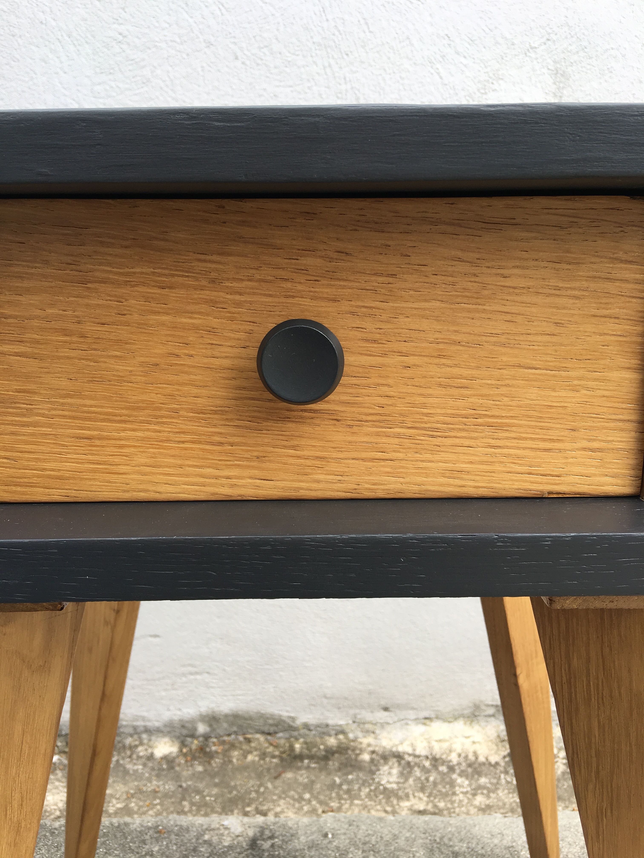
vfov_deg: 61.7
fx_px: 719
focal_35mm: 29
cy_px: 429
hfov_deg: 48.2
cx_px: 322
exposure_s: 1/159
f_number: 2.2
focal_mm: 4.15
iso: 25
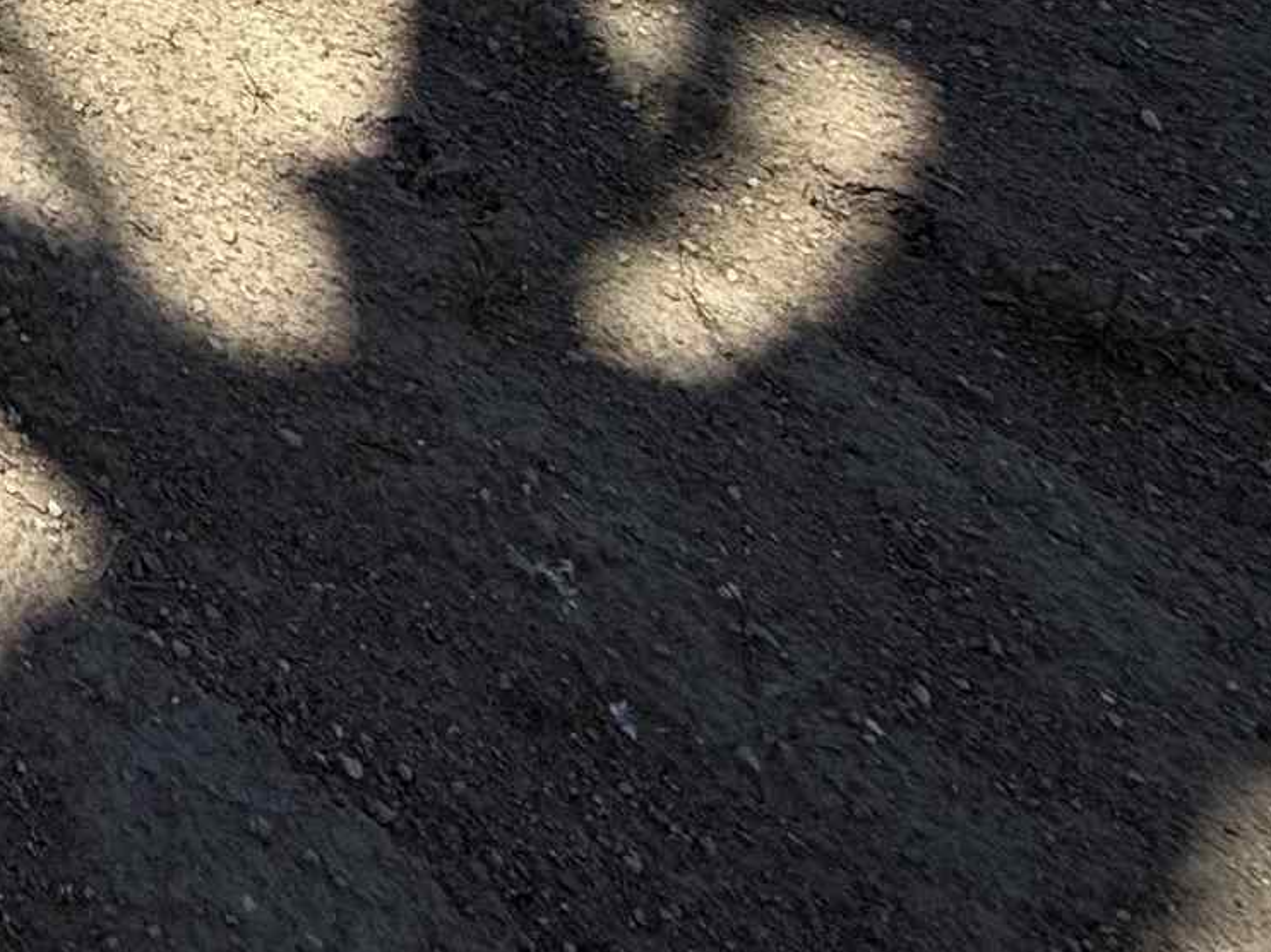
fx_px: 2129
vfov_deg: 18.2
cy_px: -884
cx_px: -911
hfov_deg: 22.5
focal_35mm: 58
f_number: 2.2
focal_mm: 2.22
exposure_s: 1/1068
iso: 50
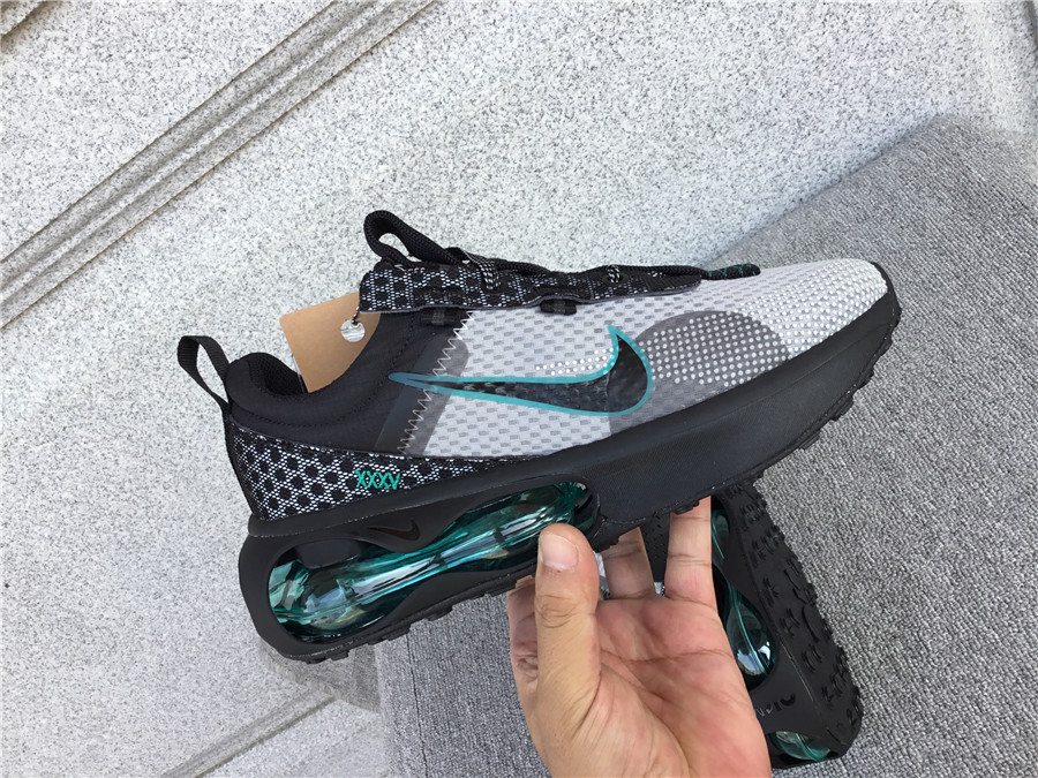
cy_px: 389
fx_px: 930
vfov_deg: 45.4
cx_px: 519
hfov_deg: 58.4
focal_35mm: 31
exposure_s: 1/118
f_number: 2.4
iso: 25
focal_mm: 3.3
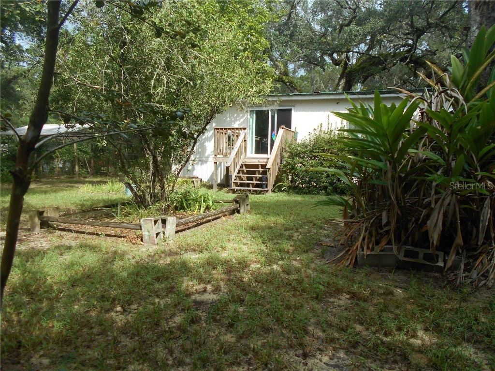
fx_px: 372
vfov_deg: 53.1
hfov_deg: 67.3
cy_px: 186
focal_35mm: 26
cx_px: 248
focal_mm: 4.6
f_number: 3.2
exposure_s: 1/400
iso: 80
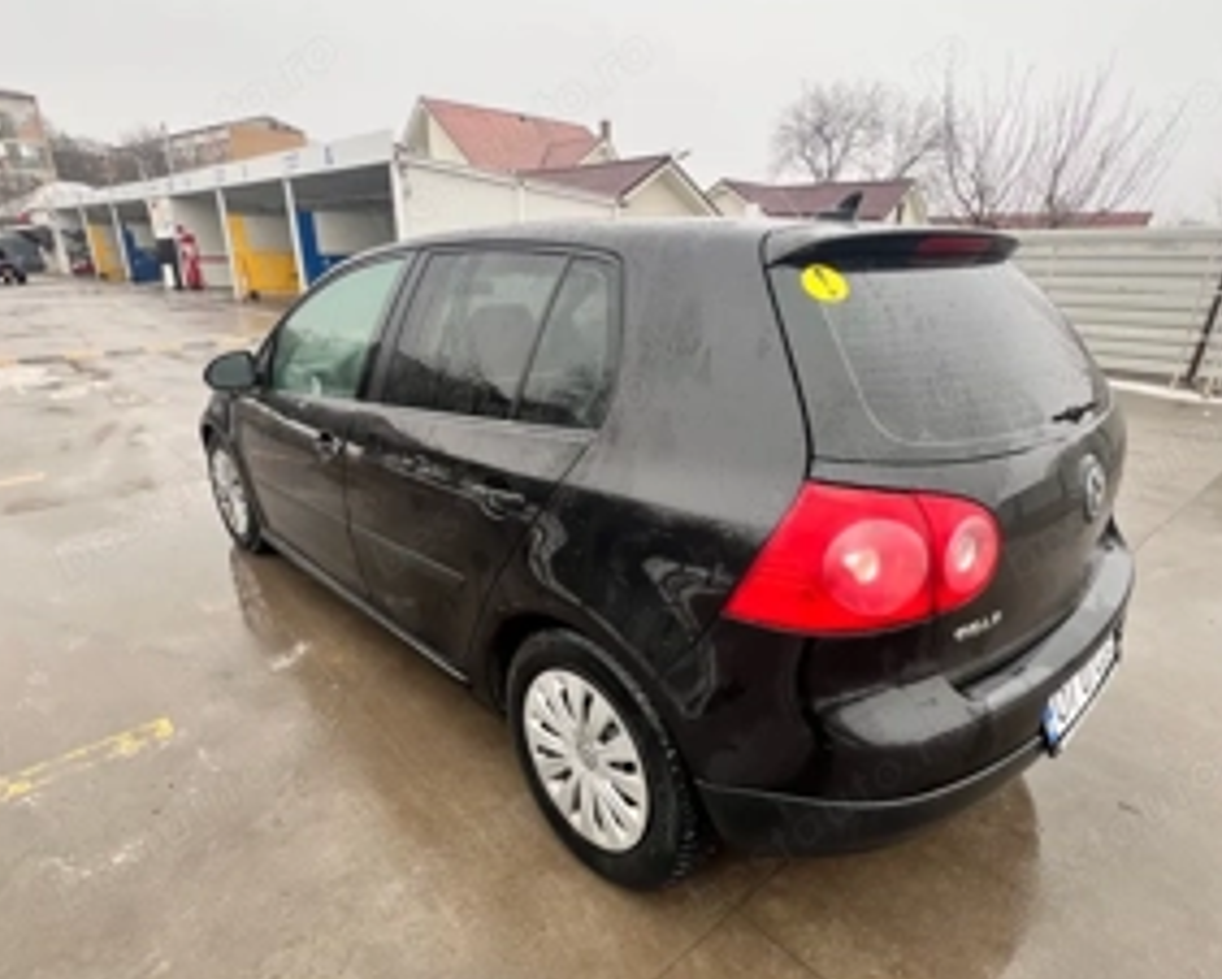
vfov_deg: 73.7
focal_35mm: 18
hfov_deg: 86.3
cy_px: 533
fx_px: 651
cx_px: 615
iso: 32
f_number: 1.8
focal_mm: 1.57
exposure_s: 1/111
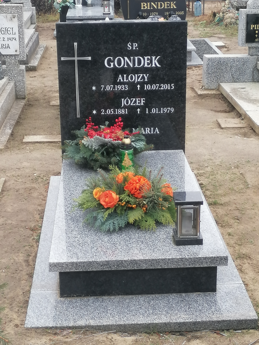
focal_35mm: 68
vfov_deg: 28.6
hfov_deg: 21.6
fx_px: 678
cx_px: 130
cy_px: 172
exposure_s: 1/144
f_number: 1.8
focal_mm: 4.75
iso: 50
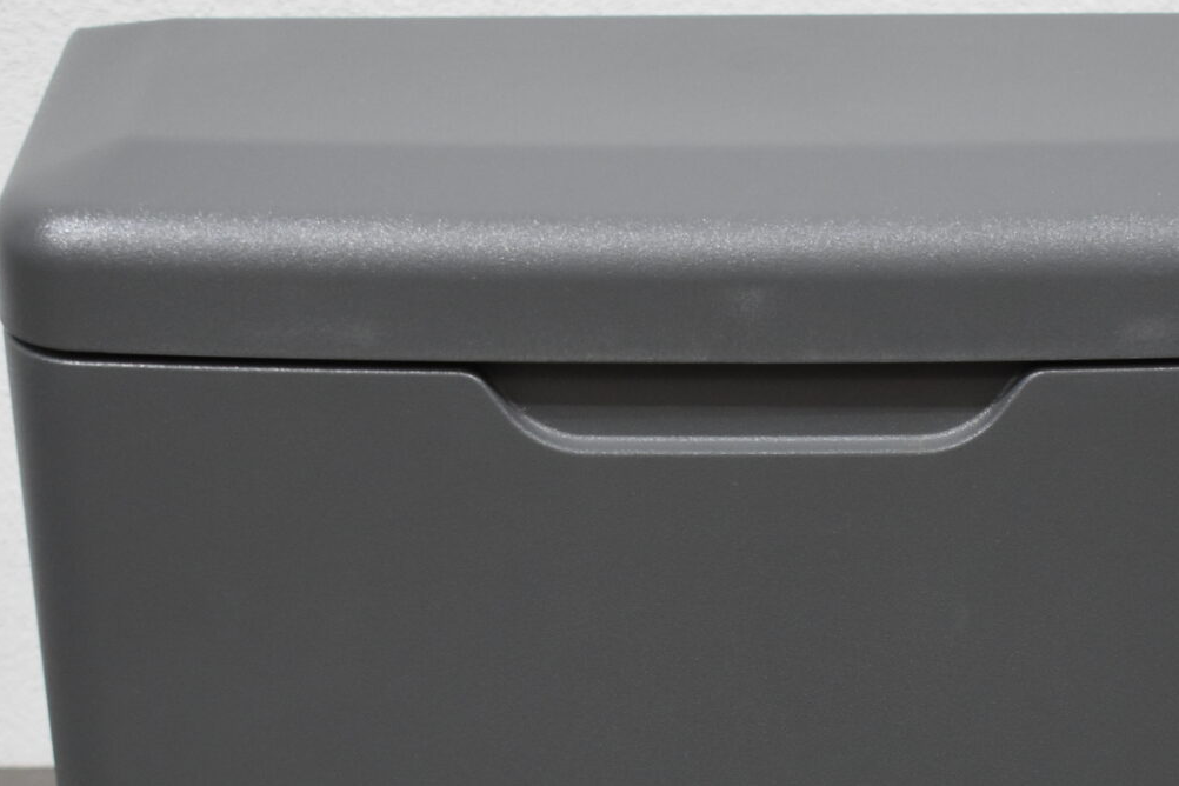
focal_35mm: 115
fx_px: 3766
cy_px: 795
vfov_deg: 11.8
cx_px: 748
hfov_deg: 17.8
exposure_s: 1/125
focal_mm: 30
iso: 800
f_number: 4.2
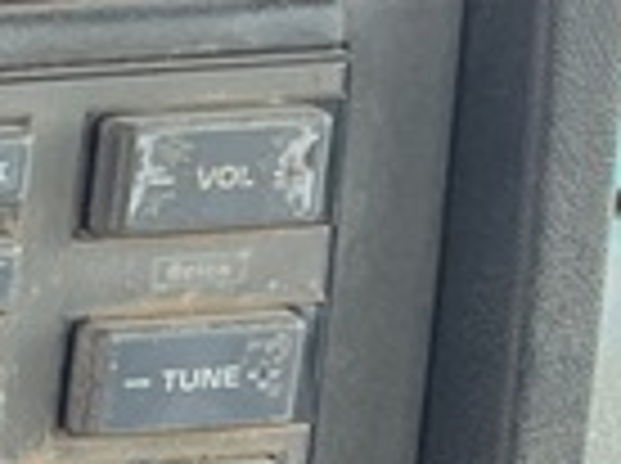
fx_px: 3403
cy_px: 856
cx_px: -1620
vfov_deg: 7.5
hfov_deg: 7.9
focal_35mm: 190
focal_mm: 5.1
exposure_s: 1/128
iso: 64
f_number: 1.6
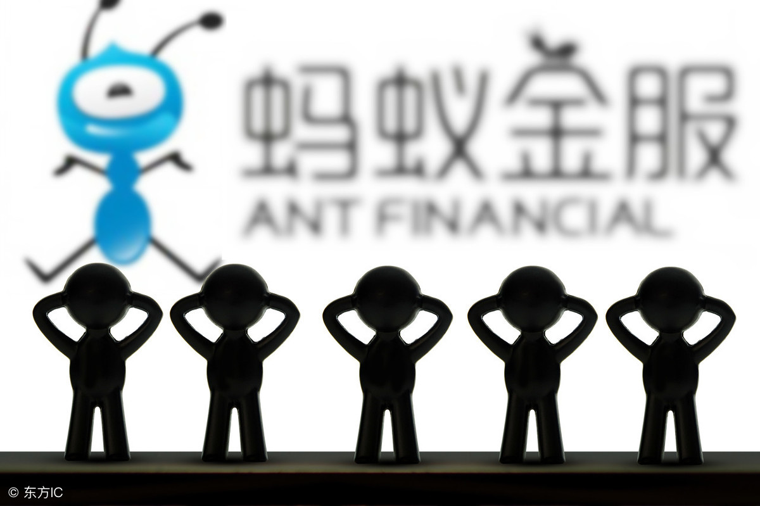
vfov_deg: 8.0
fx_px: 3629
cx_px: 380
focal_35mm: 172
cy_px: 253
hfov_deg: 12.0
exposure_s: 1/160
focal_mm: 115
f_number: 5.6
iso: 320
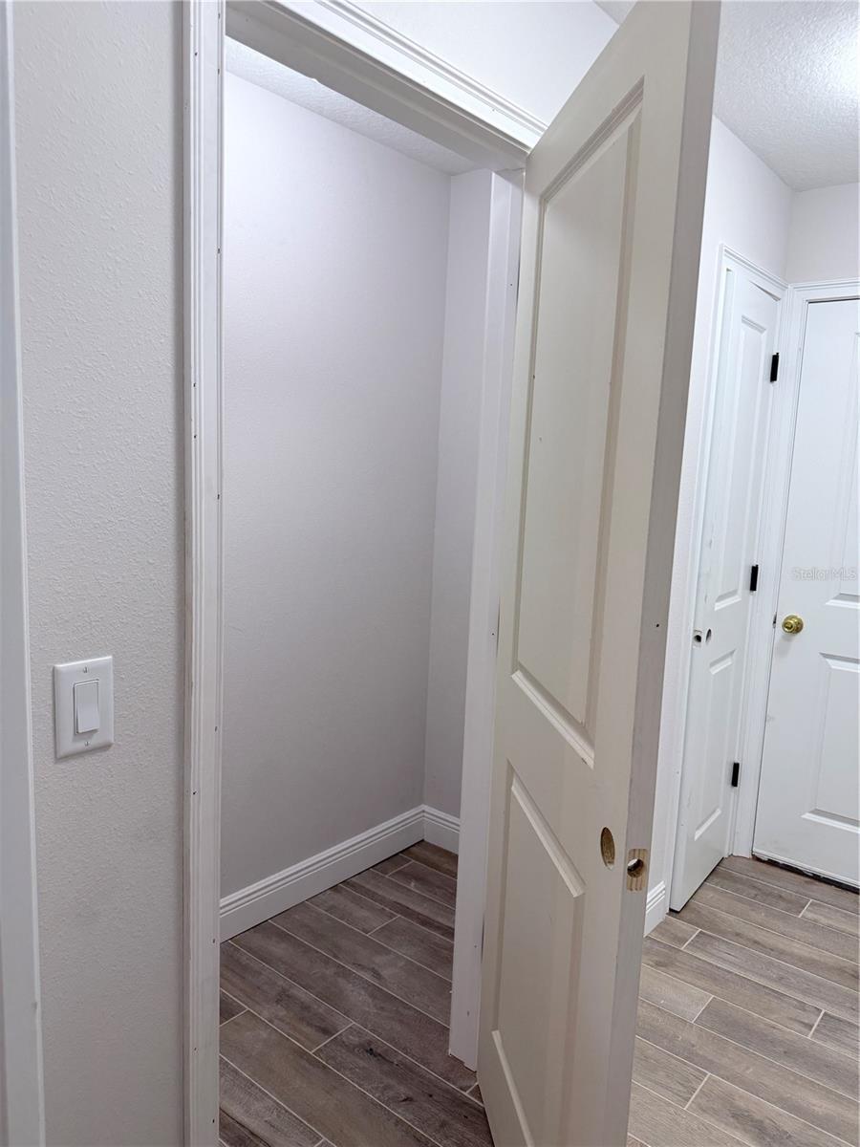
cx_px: 430
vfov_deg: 71.6
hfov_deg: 56.8
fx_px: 795
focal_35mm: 24
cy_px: 574
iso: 125
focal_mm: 6.76
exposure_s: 1/120
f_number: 1.78
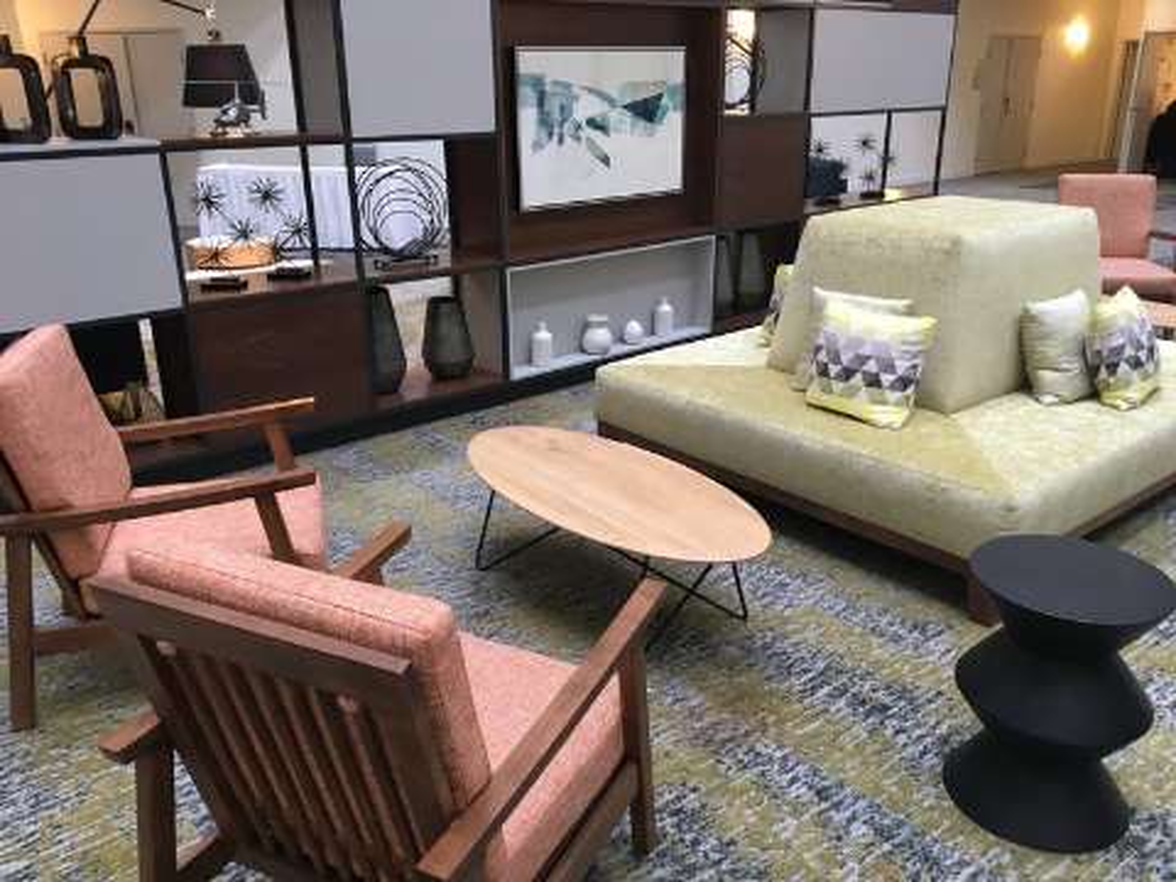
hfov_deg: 61.7
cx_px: 588
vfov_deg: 48.2
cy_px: 441
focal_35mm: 29
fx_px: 985
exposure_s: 1/30
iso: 80
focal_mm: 4.15
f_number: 2.2
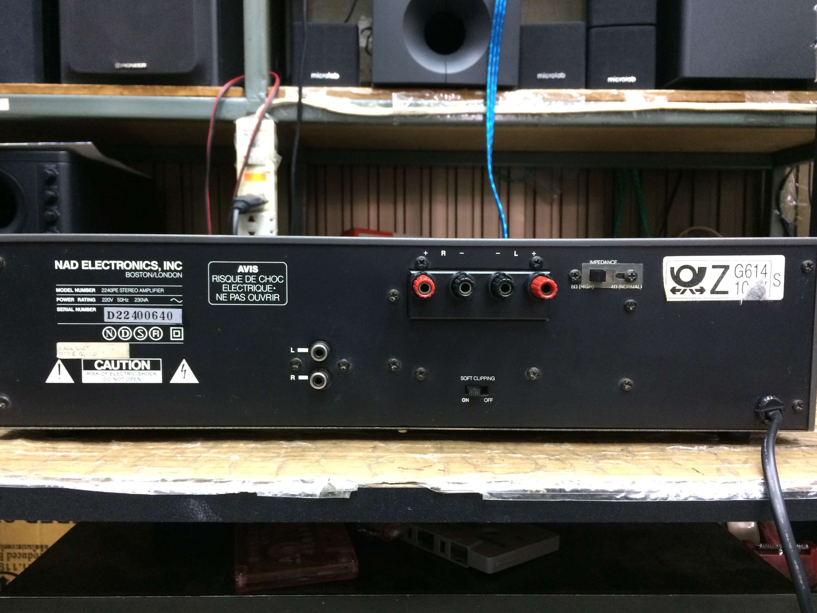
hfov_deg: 60.0
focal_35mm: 30
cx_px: 397
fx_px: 708
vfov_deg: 46.8
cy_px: 313
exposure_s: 1/25
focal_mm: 4.15
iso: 320
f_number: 2.2
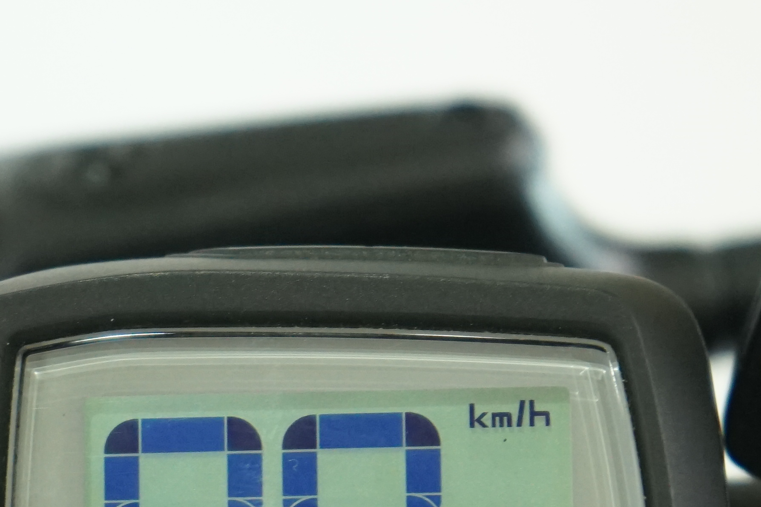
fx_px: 4967
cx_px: 349
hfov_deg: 8.8
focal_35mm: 235
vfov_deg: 5.8
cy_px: 627
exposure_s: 1/200
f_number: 5.6
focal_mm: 70
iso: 2000
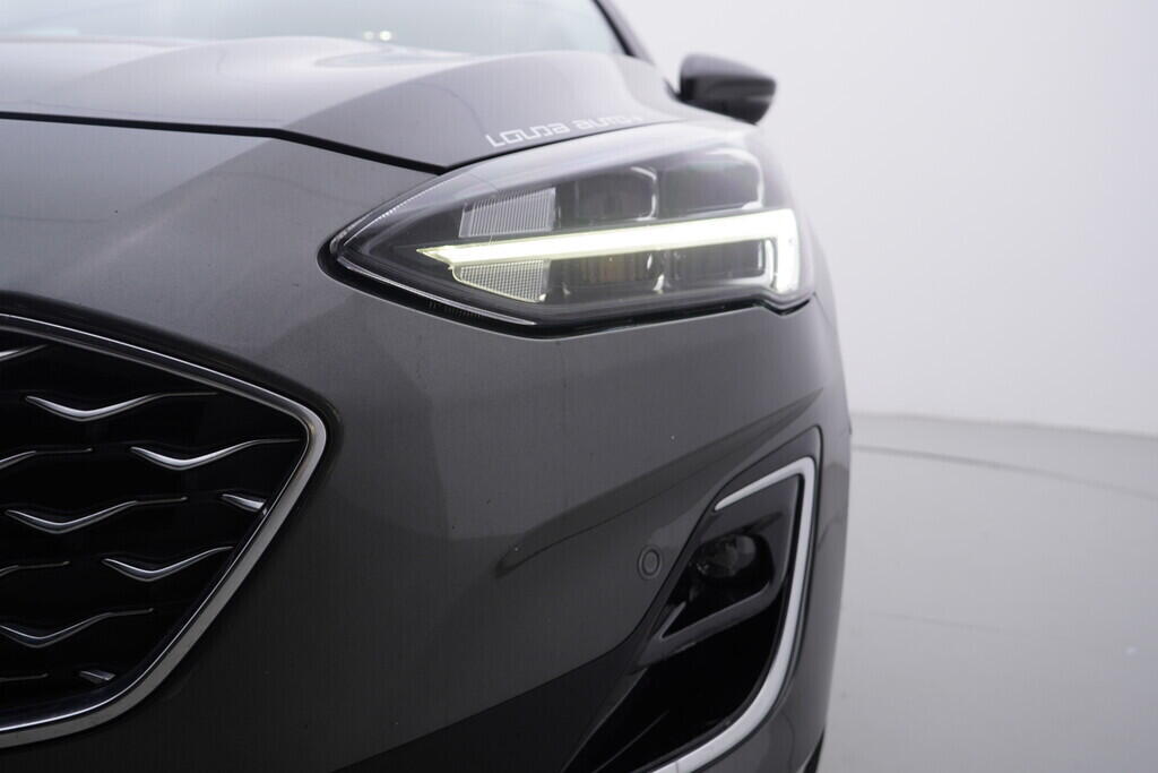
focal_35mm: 36
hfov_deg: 53.1
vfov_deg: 36.9
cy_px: 386
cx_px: 579
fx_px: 1158
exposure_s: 1/80
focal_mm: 24
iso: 125
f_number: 4
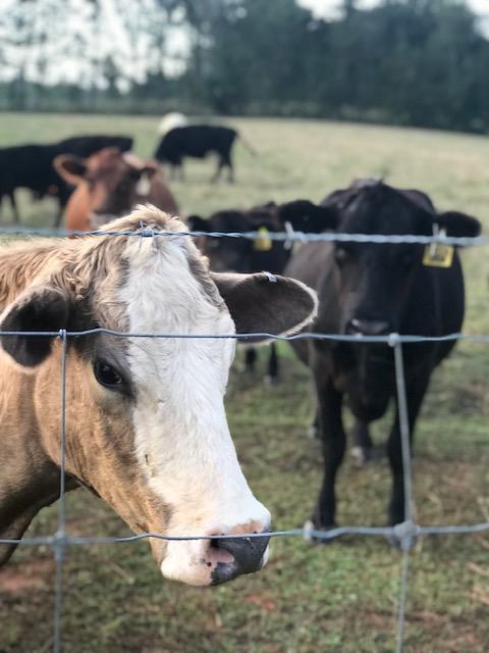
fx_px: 1074
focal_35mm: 57
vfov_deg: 33.8
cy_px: 326
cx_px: 244
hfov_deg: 25.7
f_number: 2.8
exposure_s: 1/60
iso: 80
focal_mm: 6.6
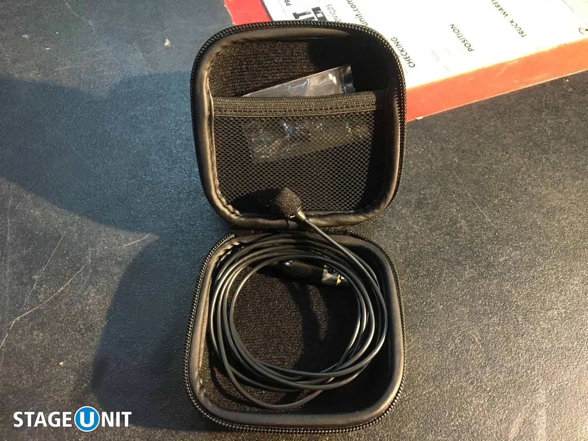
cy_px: 220
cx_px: 294
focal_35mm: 29
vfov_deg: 48.2
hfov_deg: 61.7
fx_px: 493
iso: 200
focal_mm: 4.15
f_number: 2.2
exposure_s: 1/25
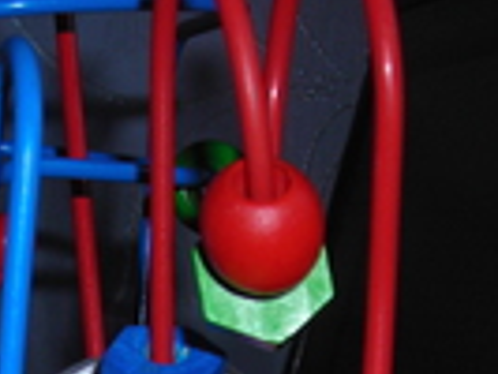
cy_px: 512
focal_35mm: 129
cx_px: -67
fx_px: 1858
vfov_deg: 11.2
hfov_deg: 14.9
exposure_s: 1/60.1
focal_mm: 6.3
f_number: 3.2
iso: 50
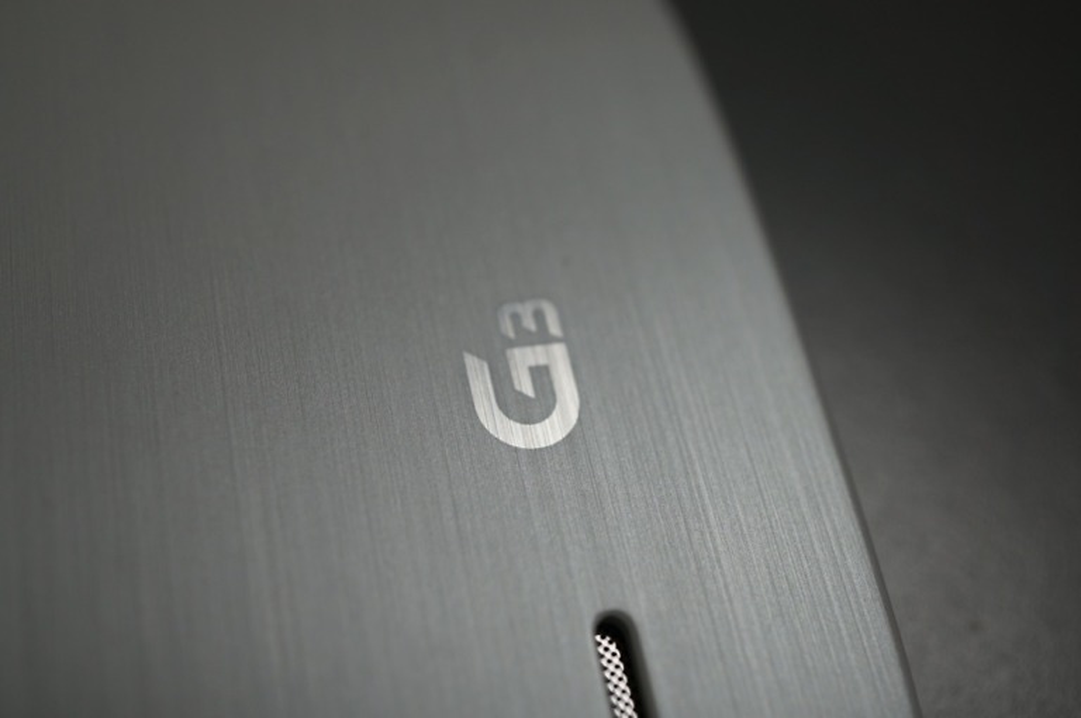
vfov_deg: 29.8
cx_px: 540
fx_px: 1350
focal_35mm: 45
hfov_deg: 43.7
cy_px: 359
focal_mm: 30
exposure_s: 1/60
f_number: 5
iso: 125
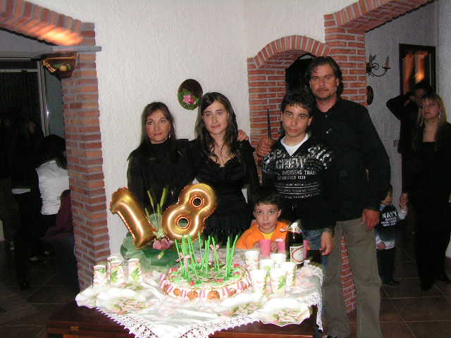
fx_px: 495
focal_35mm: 38
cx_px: 226
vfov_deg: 37.7
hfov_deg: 49.0
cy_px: 169
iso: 200
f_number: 3.2
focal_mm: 6.4
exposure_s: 1/40
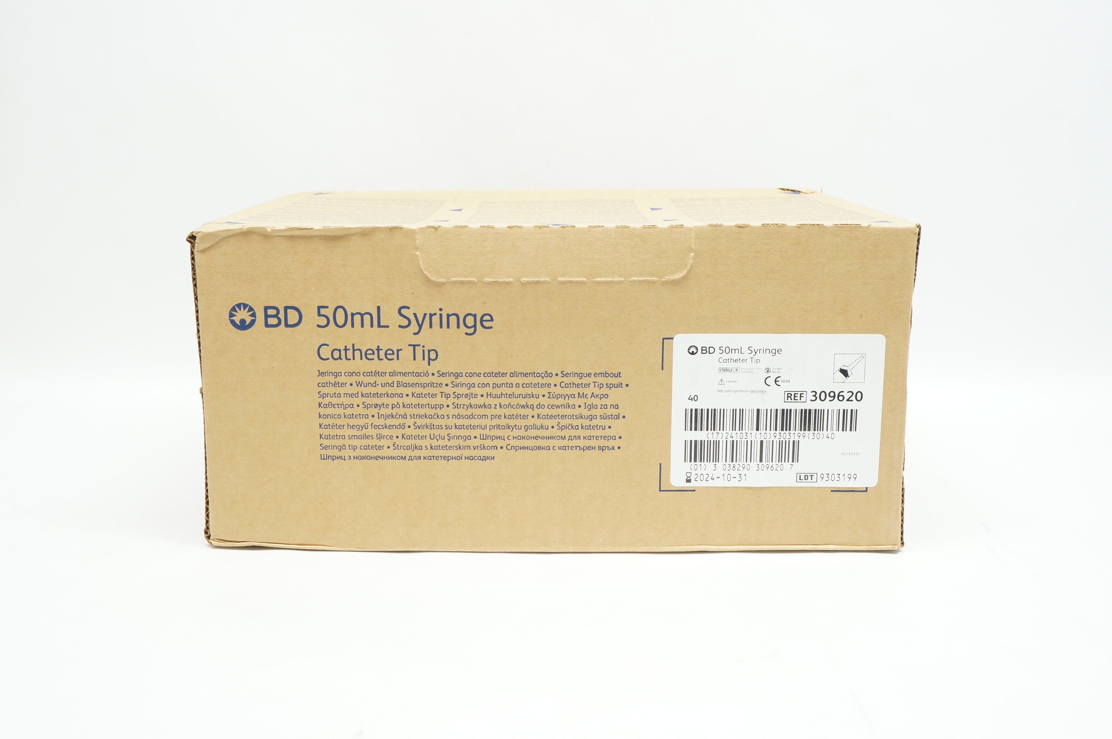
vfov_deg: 34.1
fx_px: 1203
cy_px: 370
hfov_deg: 49.6
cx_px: 556
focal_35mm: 39
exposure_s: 1/15
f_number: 9
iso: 400
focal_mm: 26
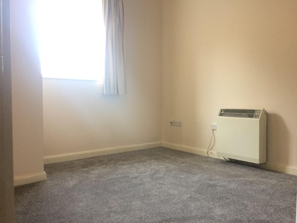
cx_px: 148
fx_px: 249
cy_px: 112
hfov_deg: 61.7
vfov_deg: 48.2
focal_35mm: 29
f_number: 2.2
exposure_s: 1/33
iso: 64
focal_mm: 4.15
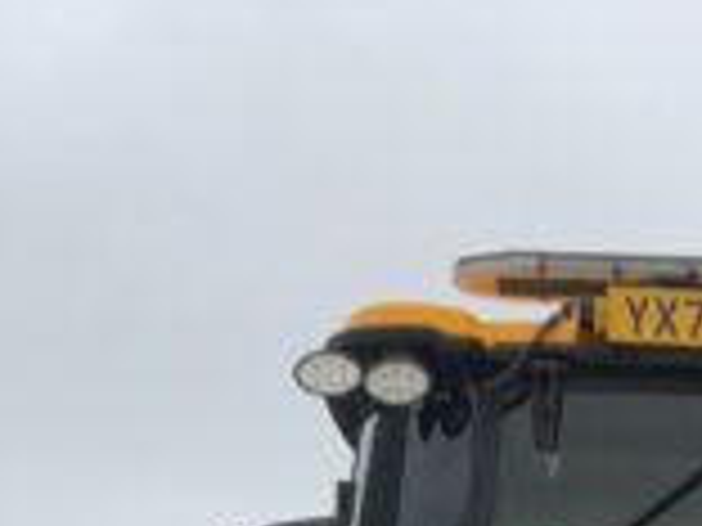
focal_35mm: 119
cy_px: 1052
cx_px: 855
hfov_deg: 15.9
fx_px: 2413
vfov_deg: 11.3
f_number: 1.8
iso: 64
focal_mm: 3
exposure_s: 1/64
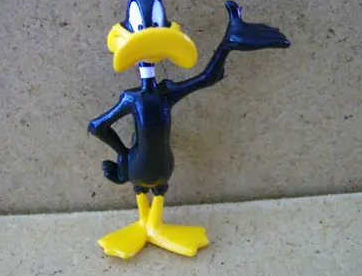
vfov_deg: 31.1
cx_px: 164
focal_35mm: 47
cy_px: 118
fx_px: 494
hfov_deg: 40.2
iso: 200
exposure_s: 1/27
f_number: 2.8
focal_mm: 6
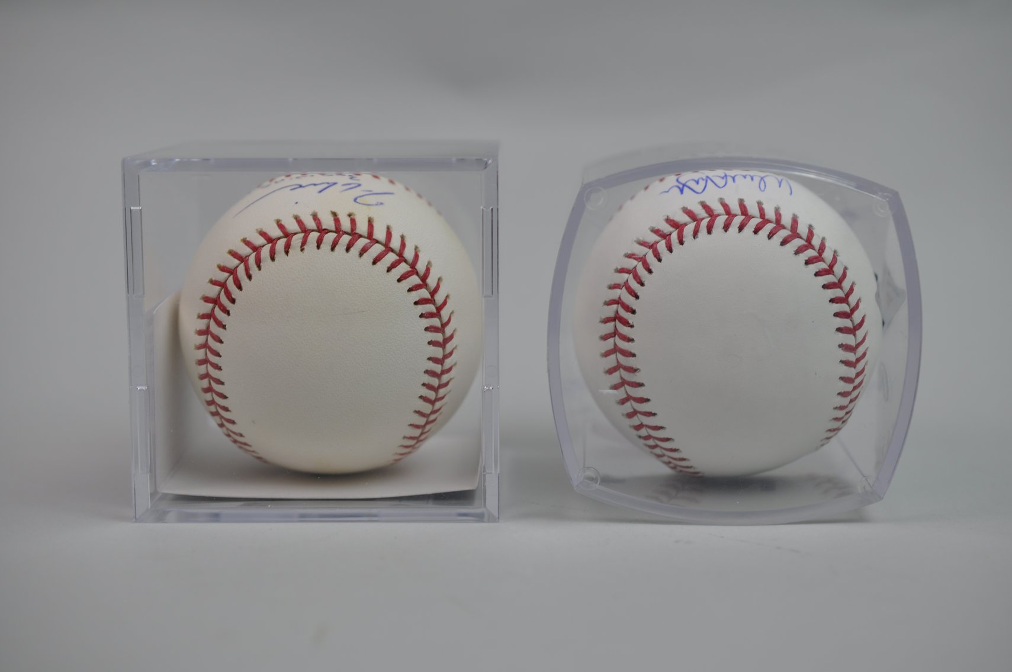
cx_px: 506
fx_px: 1685
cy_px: 336
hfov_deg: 33.4
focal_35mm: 60
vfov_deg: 22.6
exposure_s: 1/80
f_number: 4.5
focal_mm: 40
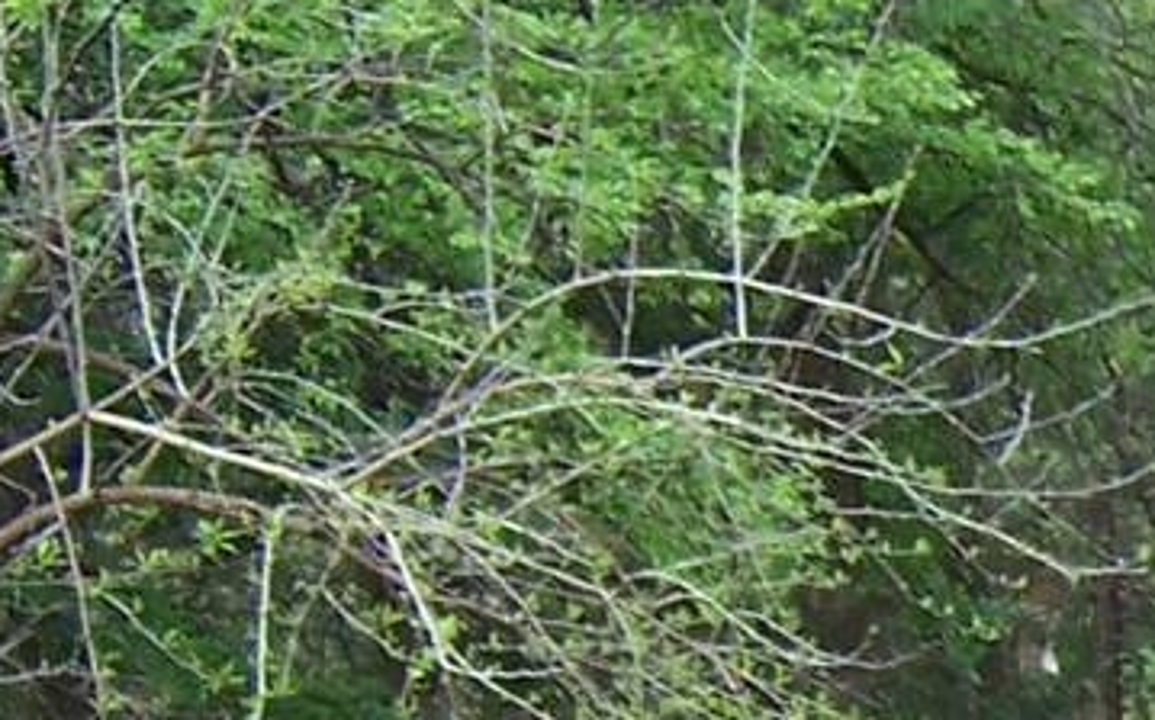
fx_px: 4908
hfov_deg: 12.0
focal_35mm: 156
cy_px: 1209
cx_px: 2255
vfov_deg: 8.2
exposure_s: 1/60
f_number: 3.4
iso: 80
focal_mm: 5.5
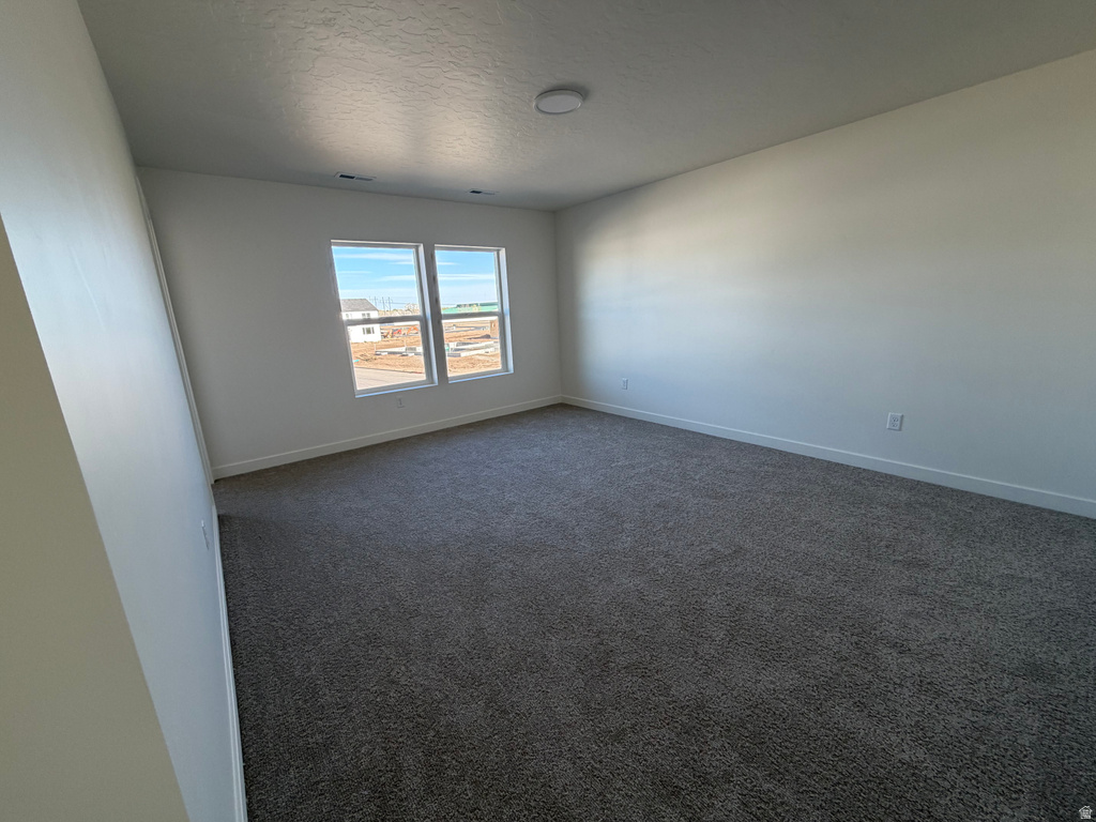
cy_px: 411
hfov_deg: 102.1
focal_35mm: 14
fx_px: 443
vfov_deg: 85.7
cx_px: 548
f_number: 2.2
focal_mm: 2.22
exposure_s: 1/121
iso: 125
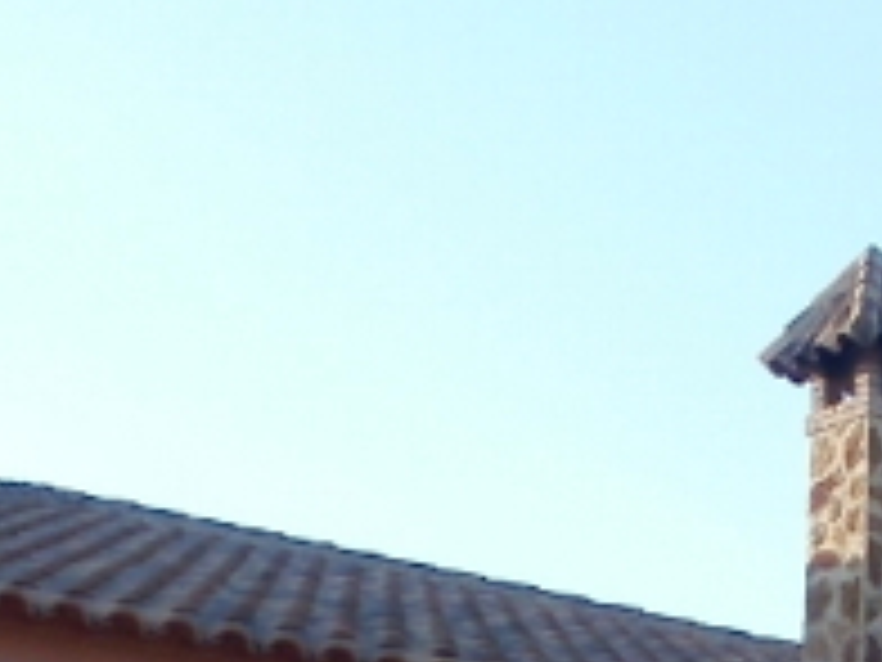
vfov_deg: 8.6
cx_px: 594
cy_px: 1286
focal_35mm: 165
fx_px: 4204
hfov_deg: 12.0
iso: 100
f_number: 3.5
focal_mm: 6.3
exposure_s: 1/320
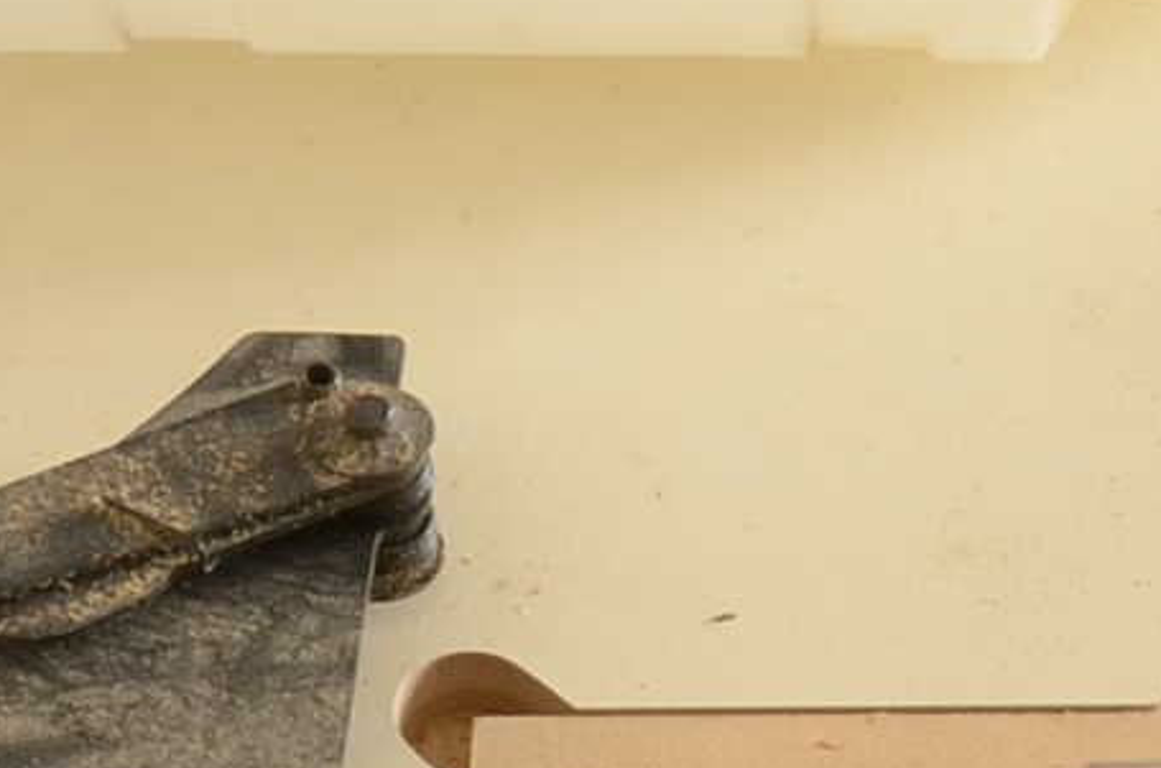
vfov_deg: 7.7
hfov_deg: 12.0
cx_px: 885
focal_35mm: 171
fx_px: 5492
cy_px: 1452
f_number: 13
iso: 125
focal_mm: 21
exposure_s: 1/125
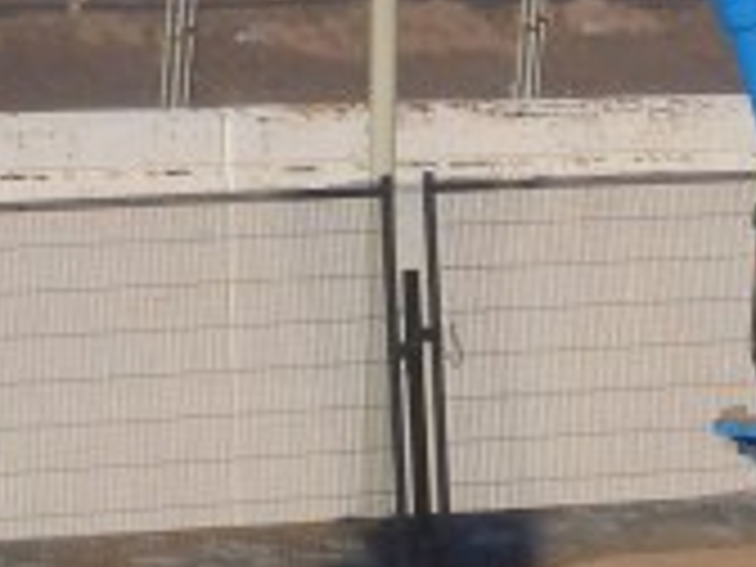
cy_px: 135
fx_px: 11029
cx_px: 594
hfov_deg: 3.9
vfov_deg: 2.9
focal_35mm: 505
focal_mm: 19.1
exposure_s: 1/800
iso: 160
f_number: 5
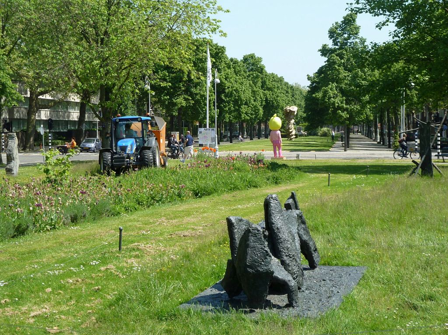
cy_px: 168
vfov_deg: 21.9
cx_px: 224
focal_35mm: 67
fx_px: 866
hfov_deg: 29.0
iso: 80
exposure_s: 1/250
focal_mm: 11
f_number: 4.1
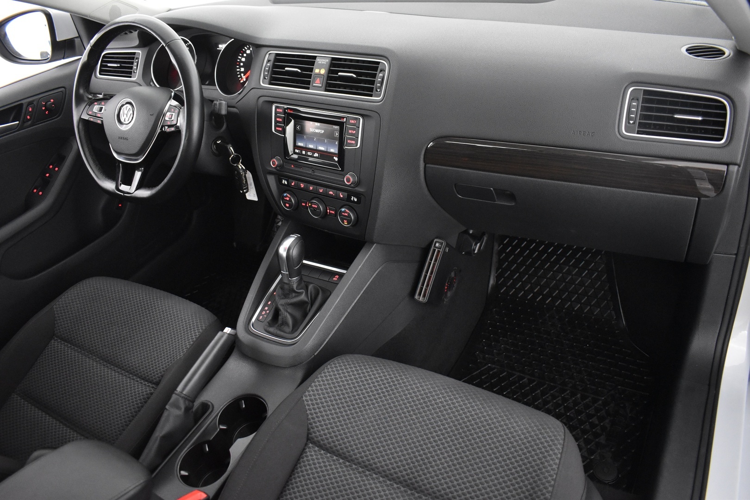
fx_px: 562
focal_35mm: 27
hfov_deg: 67.4
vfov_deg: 47.9
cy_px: 250
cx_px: 375
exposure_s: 1/25
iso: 3200
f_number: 3.5
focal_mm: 18
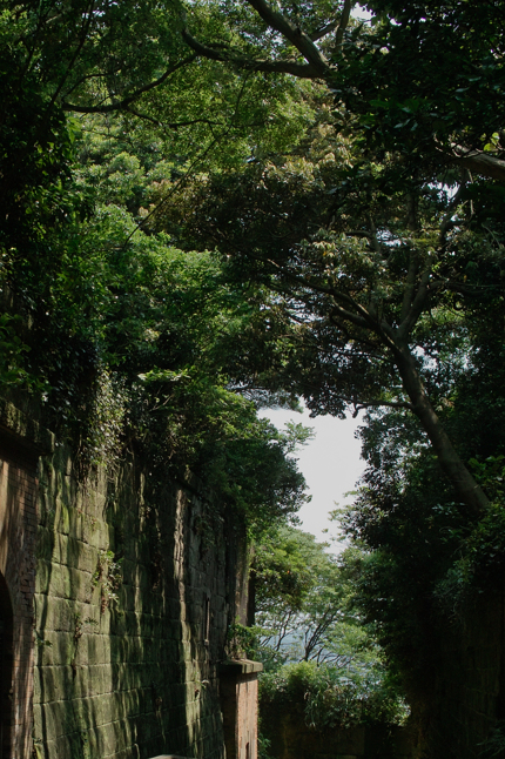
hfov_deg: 20.7
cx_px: 114
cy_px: 493
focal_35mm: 65
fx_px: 1369
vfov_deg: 30.8
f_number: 5.6
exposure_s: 1/100
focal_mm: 24.2
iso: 200
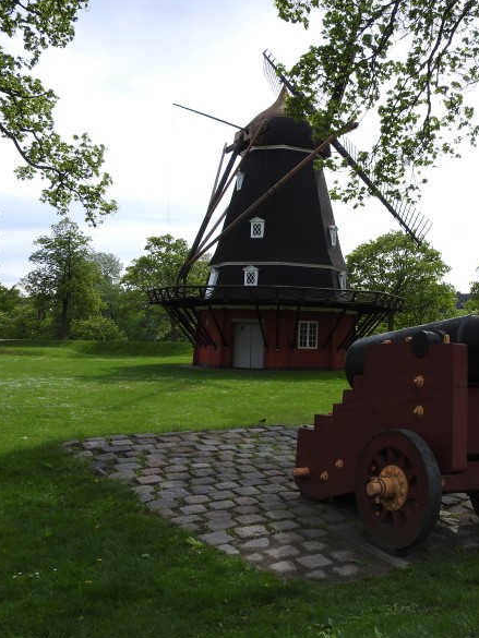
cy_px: 323
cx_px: 346
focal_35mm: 41
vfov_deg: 45.8
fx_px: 756
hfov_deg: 34.6
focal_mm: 5.4
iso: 100
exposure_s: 1/1000
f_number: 3.5
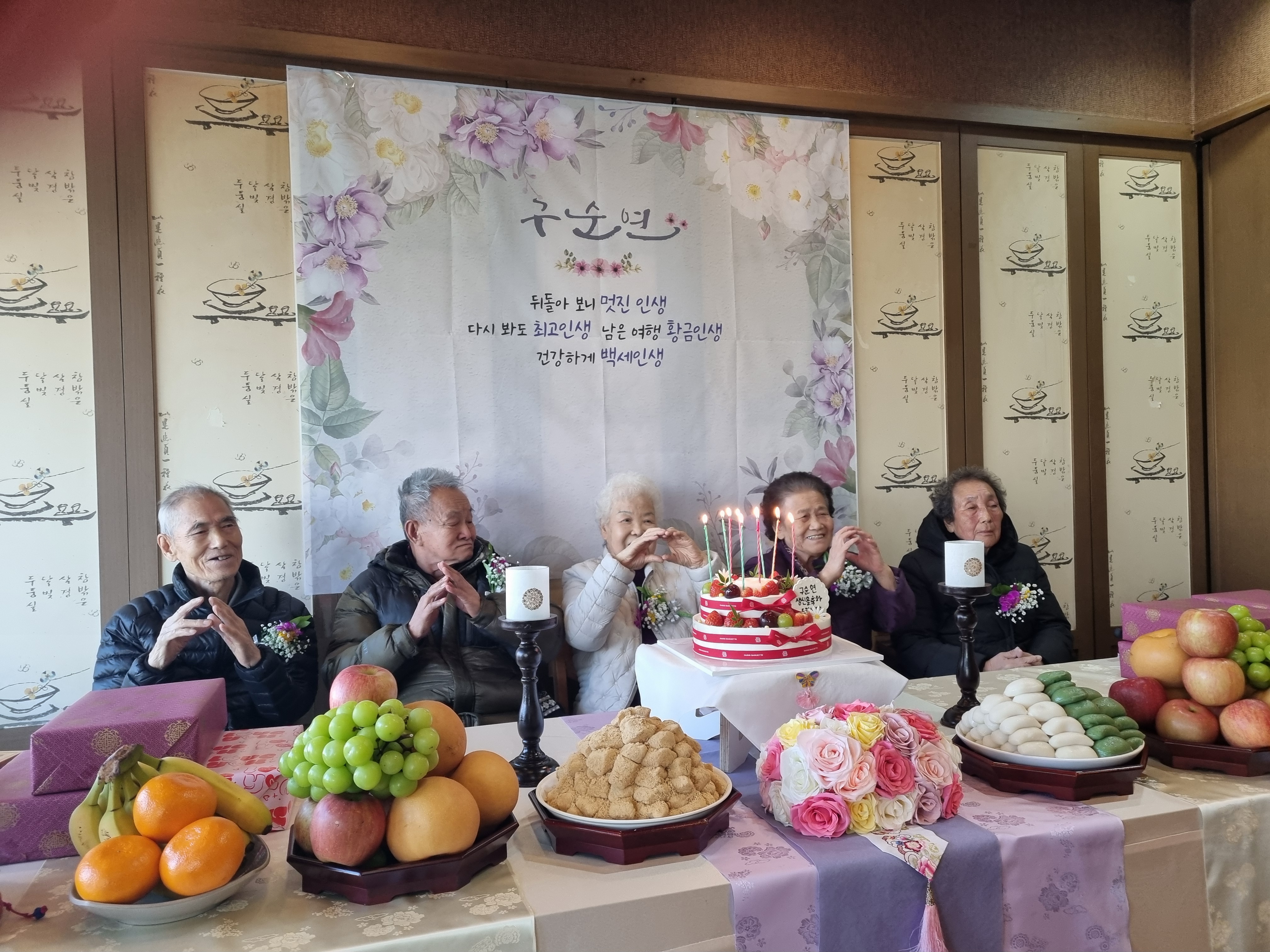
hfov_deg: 67.3
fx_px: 954
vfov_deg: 53.1
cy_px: 476
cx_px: 635
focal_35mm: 26
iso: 250
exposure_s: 1/120
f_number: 1.8
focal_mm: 5.4
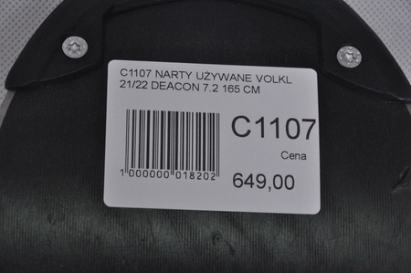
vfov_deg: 8.7
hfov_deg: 13.1
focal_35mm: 158
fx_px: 1796
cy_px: 136
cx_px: 206
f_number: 9.5
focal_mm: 105
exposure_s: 1/125
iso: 3200
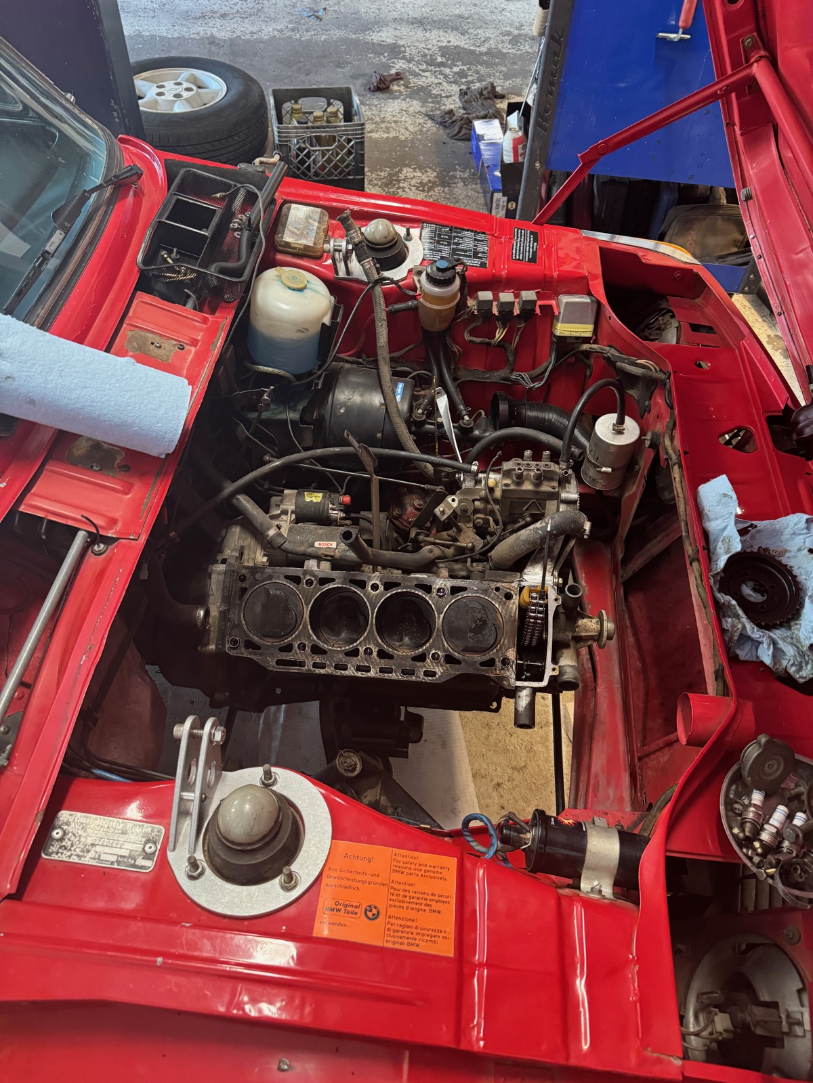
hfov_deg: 56.8
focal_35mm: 24
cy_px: 542
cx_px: 406
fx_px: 752
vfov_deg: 71.6
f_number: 1.78
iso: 640
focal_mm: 6.76
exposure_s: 1/60
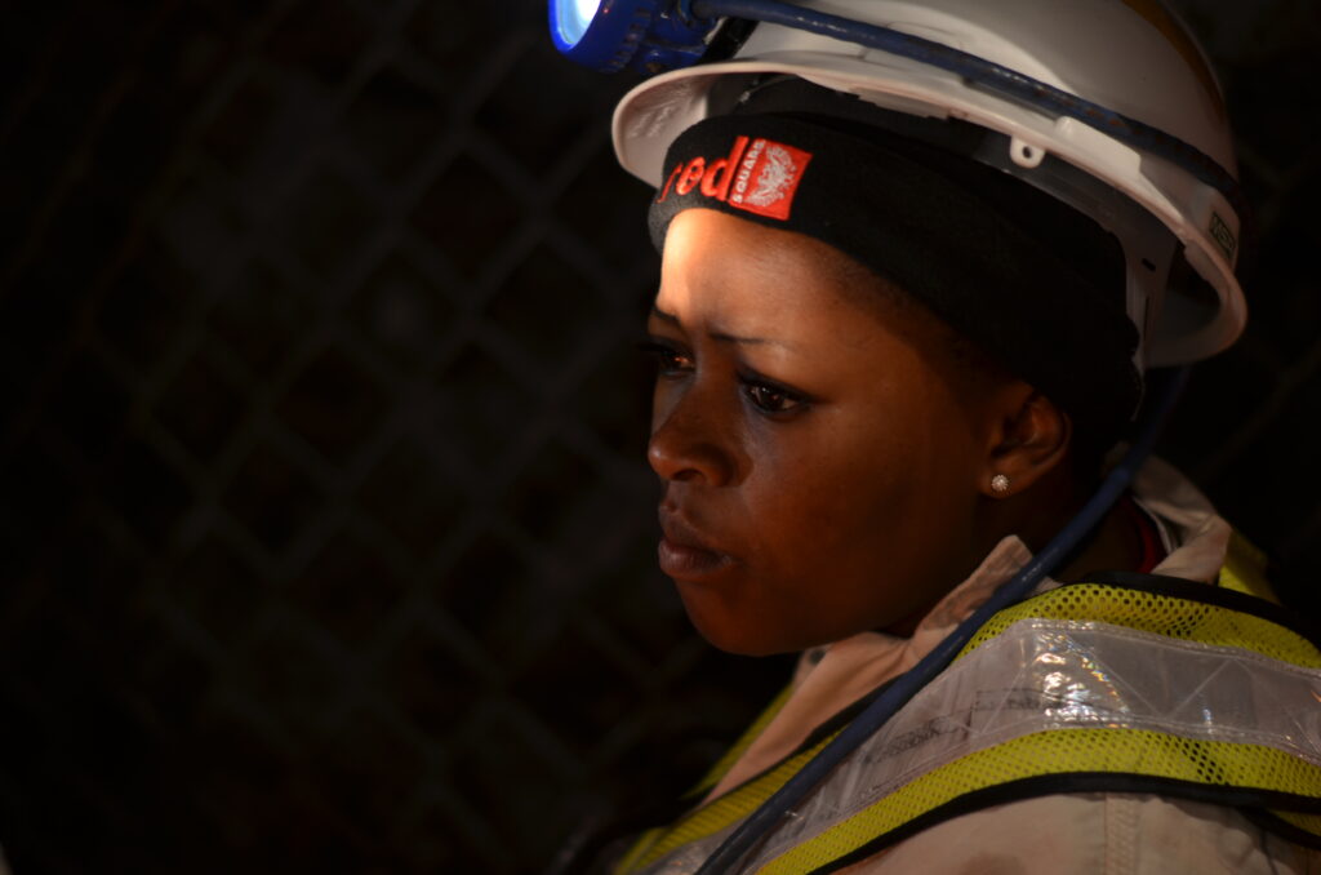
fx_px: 2746
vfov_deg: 18.1
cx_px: 660
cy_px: 438
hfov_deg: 27.0
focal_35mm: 75
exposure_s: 1/25
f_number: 1.4
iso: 100
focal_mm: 50
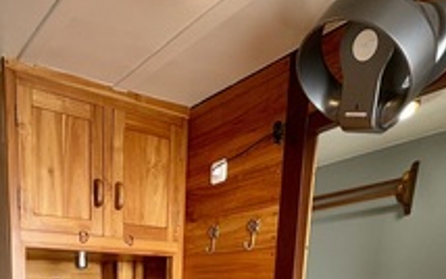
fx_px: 426
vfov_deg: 28.3
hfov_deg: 51.8
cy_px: 383
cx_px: 90
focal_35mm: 35
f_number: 2.2
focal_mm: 2.22
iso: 40
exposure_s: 1/99
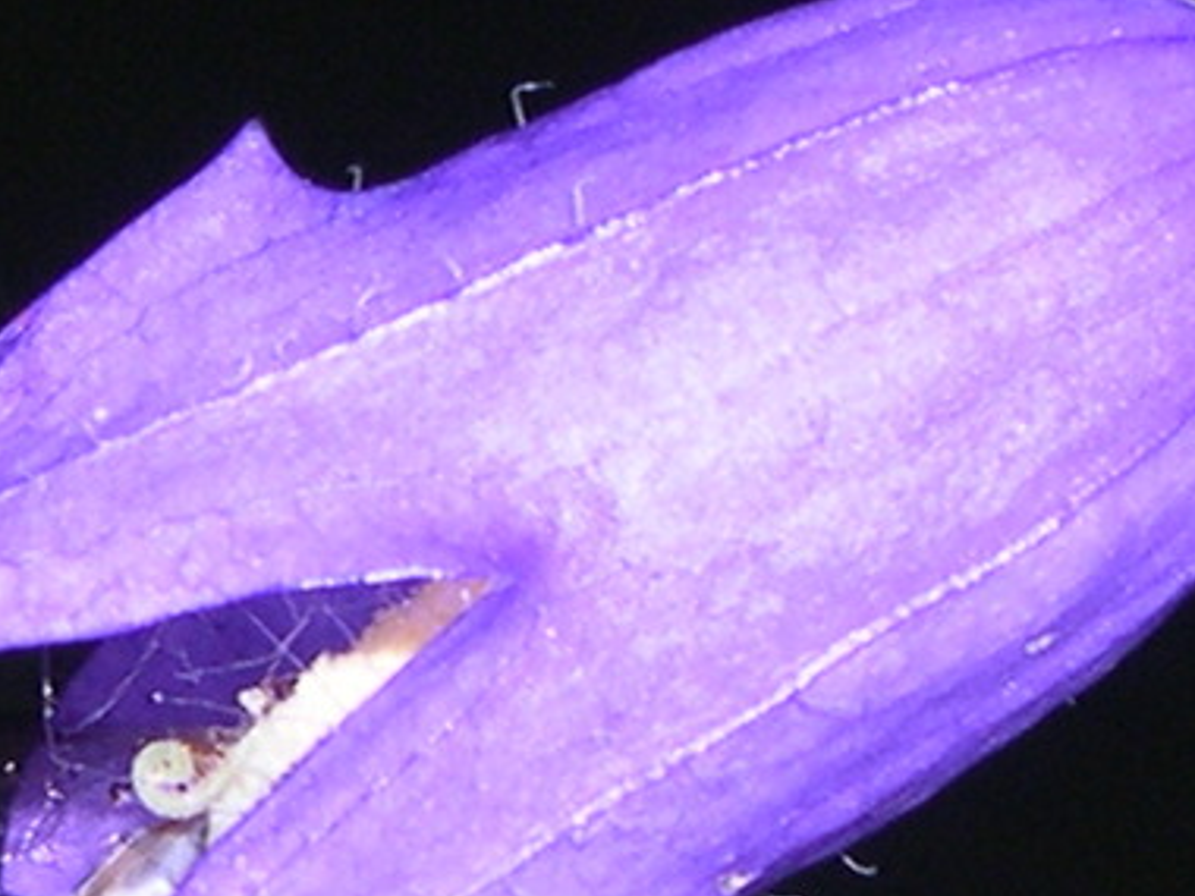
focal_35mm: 150
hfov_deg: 13.0
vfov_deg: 9.9
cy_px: 181
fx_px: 5178
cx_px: 1120
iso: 100
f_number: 7.6
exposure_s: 1/30
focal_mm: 8
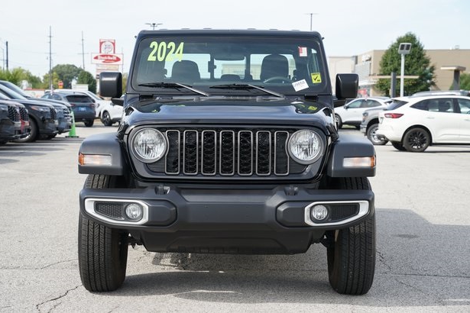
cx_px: 228
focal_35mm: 76
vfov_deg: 17.9
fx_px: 992
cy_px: 151
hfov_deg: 26.6
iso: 100
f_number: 8
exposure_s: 1/125
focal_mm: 73
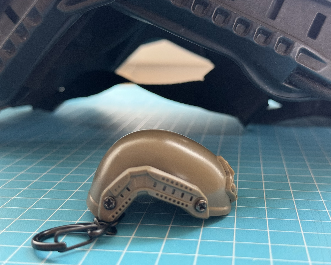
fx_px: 500
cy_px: 133
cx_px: 174
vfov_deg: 29.7
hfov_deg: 36.6
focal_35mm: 51
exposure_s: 1/33
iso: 320
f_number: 1.78
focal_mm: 6.86
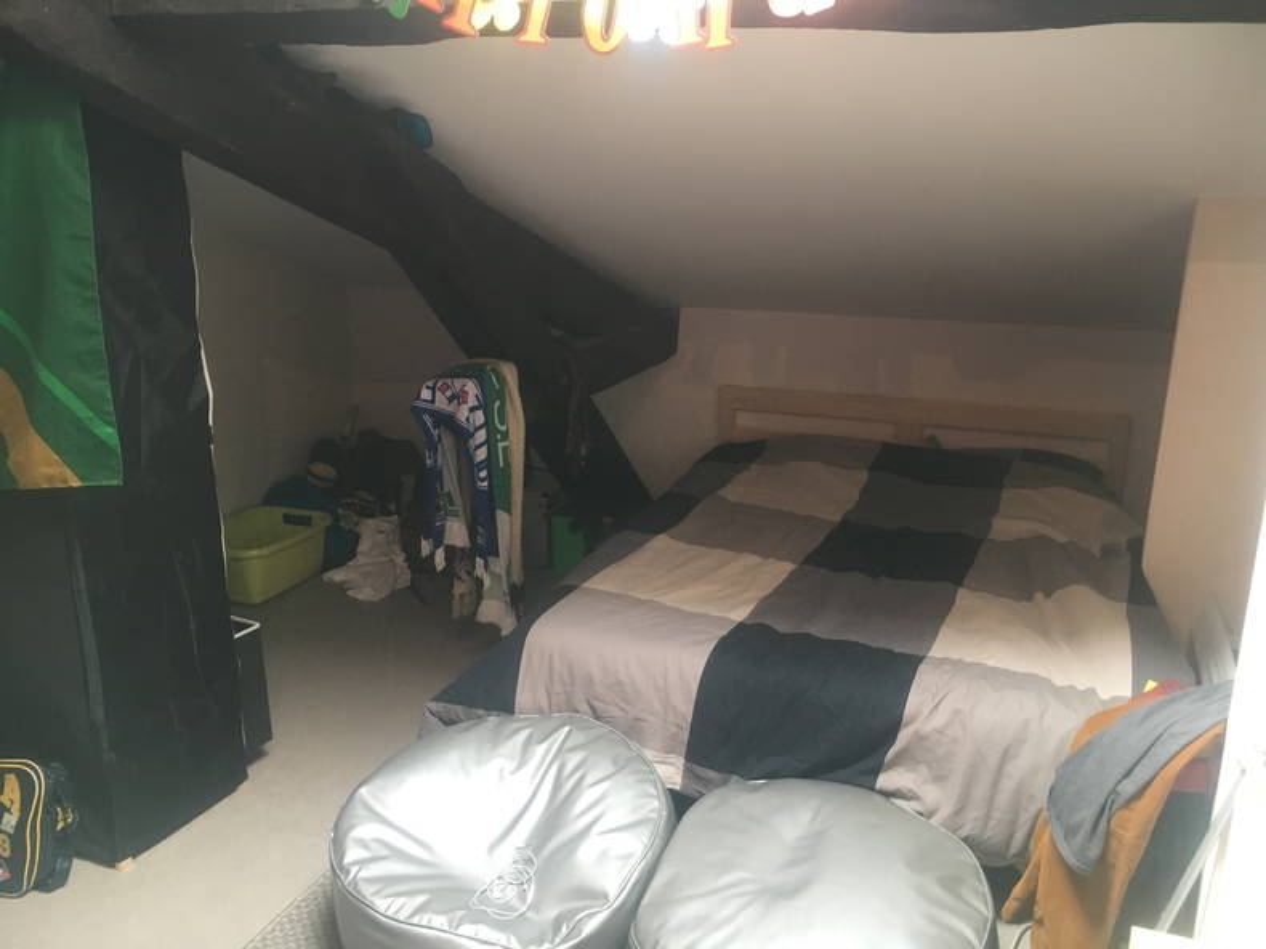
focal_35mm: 29
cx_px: 633
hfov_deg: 61.7
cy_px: 474
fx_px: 1060
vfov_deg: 48.2
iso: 125
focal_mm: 4.15
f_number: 2.2
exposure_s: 1/33
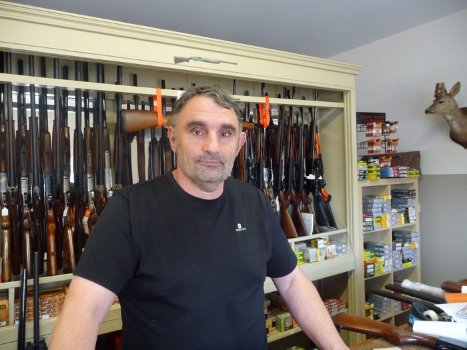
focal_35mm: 28
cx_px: 234
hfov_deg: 63.4
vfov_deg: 49.7
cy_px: 175
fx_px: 378
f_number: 3.3
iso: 320
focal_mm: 4.7
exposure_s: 1/30
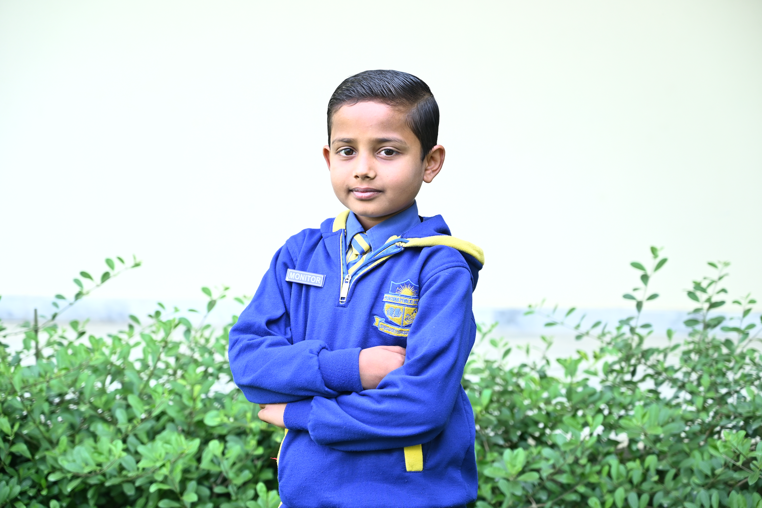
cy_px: 254
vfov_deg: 19.5
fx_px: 1482
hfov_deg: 28.8
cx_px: 381
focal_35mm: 70
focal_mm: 70
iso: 200
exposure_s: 1/125
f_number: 4
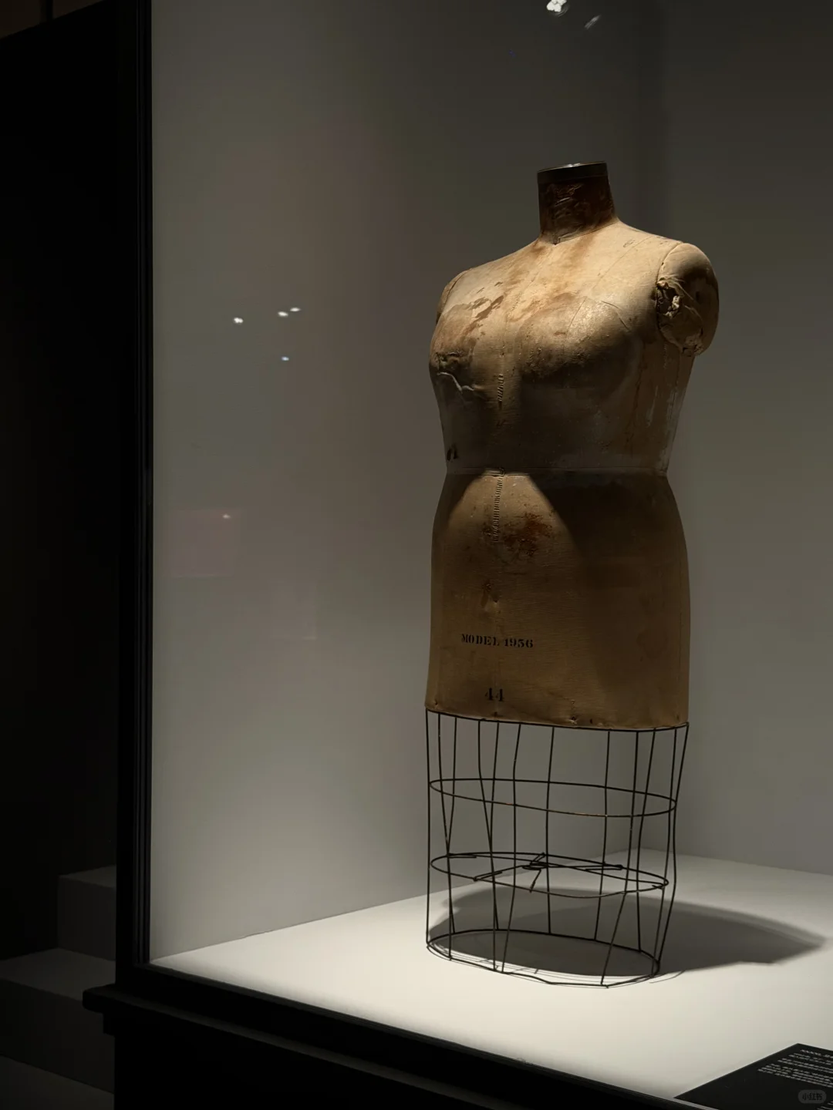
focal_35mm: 48
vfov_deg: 39.7
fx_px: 1540
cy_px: 555
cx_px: 416
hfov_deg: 30.3
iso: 200
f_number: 1.78
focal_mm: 6.76
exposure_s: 1/60
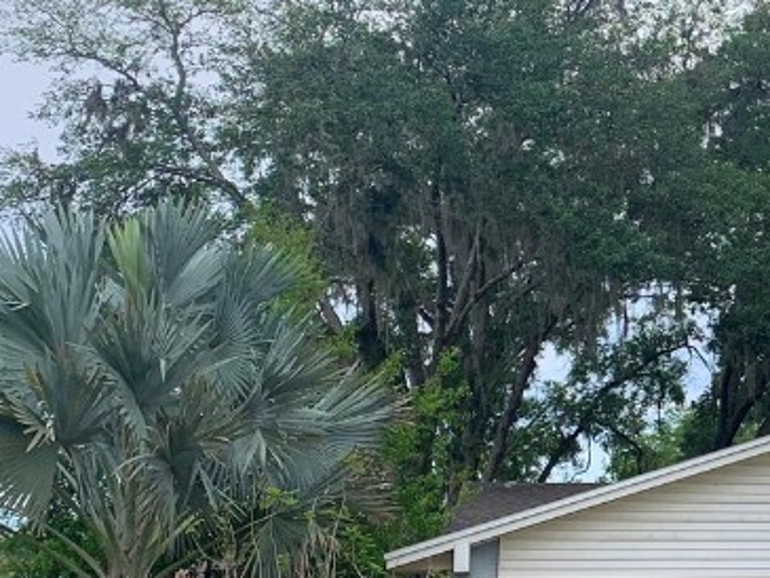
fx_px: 1624
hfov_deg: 23.8
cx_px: 970
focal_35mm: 73
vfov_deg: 20.2
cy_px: 342
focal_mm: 4.25
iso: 25
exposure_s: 1/1689
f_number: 1.8
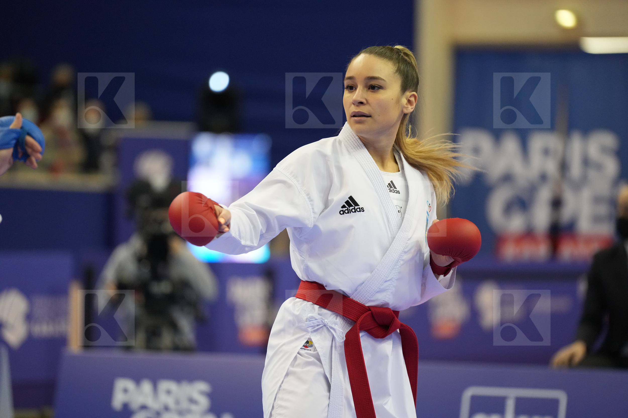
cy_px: 209
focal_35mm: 200
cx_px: 314
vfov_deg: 6.9
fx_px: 3488
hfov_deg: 10.3
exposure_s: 1/1000
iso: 4000
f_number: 2.8
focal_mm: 200
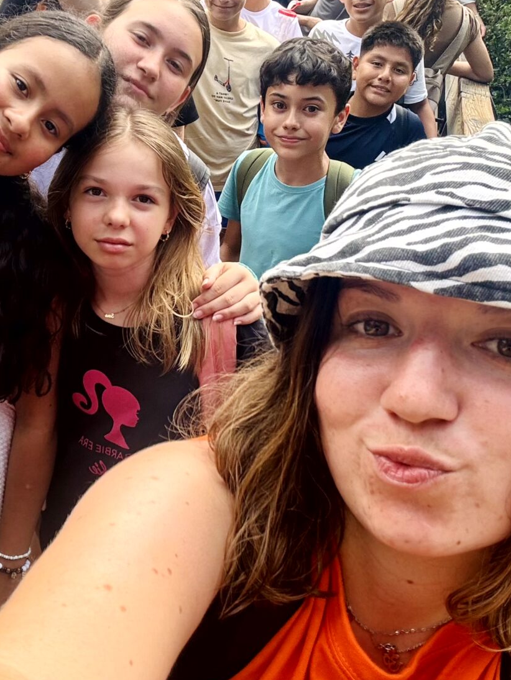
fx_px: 846
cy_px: 250
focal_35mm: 43
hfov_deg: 33.4
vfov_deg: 43.4
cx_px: 178
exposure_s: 1/269
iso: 25
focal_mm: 2.69
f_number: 1.9
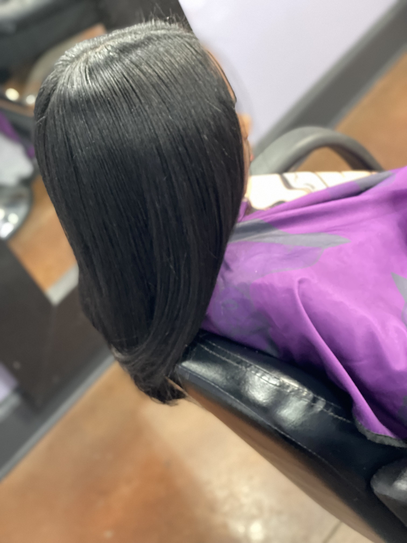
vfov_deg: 36.8
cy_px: 272
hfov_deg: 28.0
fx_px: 815
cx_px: 204
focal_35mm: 52
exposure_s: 1/15
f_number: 2
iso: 640
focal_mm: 6
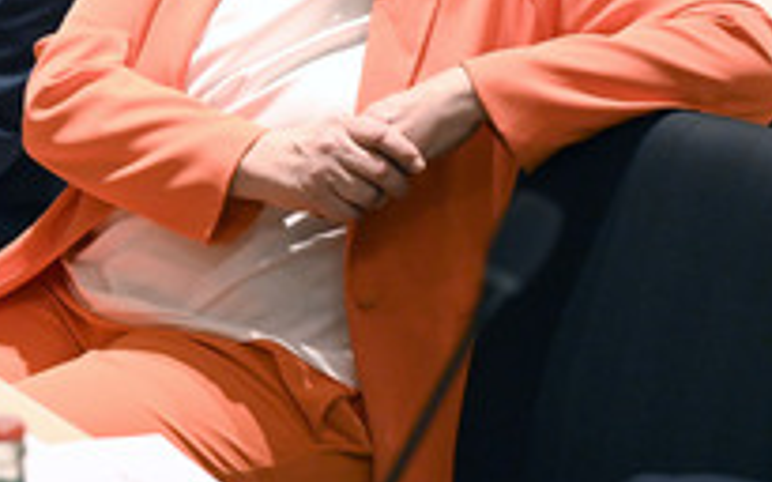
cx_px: 13
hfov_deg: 17.2
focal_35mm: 119
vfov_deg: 10.9
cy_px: -30
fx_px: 2503
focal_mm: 53
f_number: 4
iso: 6400
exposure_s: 1/320
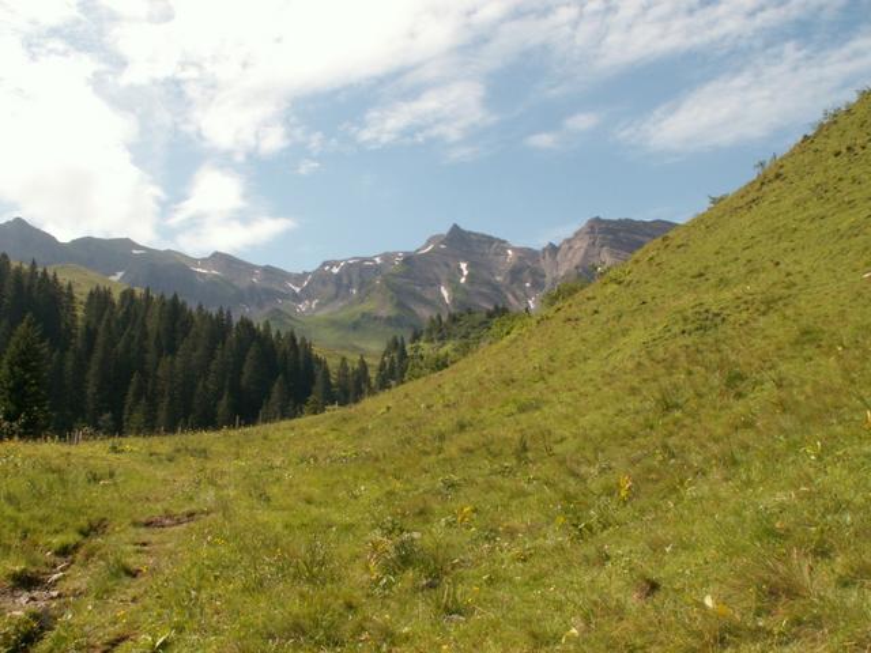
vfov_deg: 40.7
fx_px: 881
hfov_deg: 52.6
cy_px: 326
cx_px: 436
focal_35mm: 35
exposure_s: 1/100
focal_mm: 5.86
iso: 50
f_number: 8
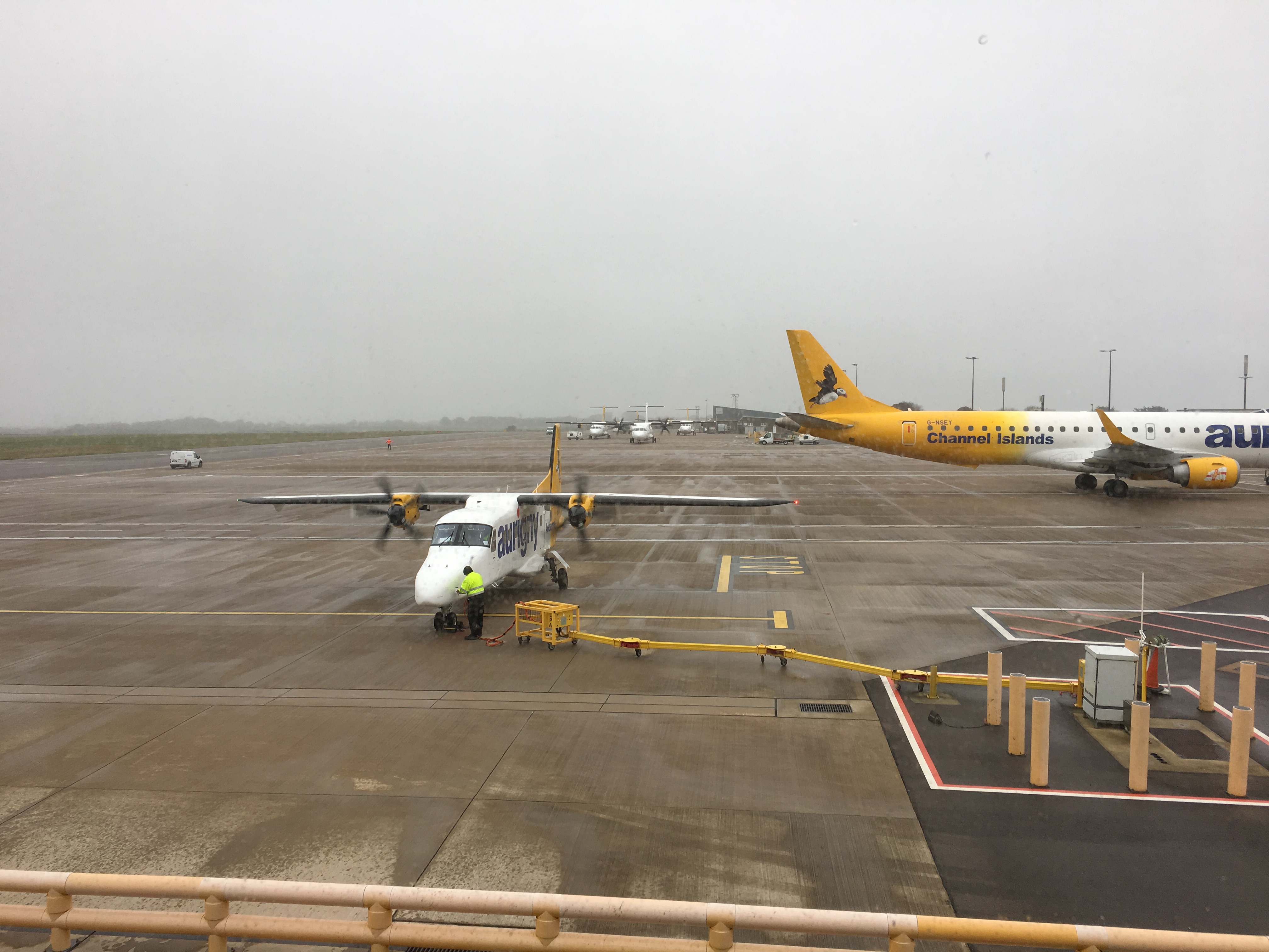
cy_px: 476
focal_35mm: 29
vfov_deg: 48.2
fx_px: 1063
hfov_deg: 61.7
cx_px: 634
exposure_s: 1/356
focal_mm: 4.15
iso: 25
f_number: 2.2
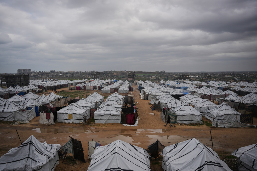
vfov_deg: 51.3
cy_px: 85
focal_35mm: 25
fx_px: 179
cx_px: 124
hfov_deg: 71.5
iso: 100
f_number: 2.8
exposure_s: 1/1600
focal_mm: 24
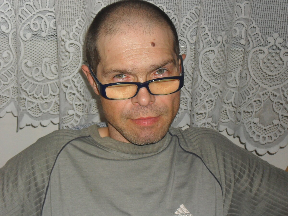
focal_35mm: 66
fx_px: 549
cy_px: 108
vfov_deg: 22.3
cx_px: 144
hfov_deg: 29.4
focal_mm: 11.7
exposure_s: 1/60
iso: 200
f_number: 4.6
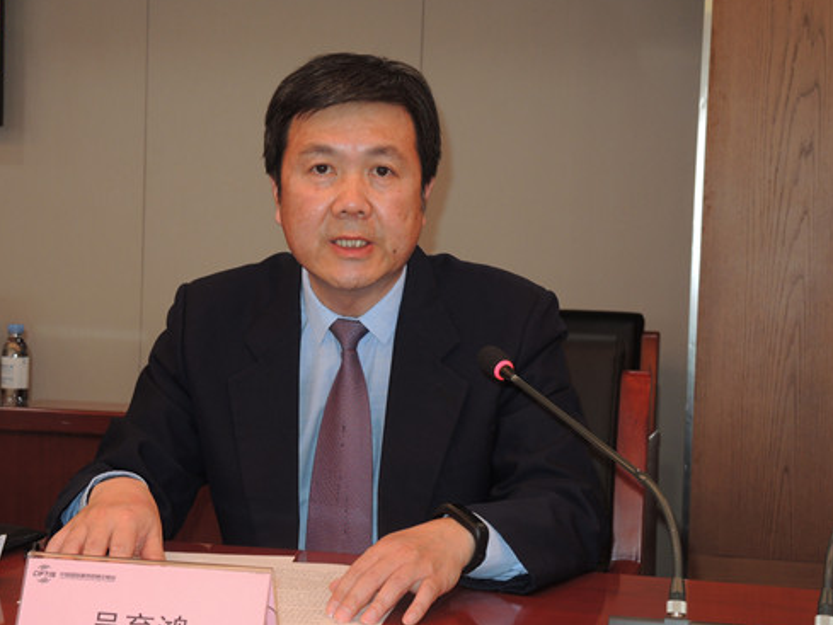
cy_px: 344
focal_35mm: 81
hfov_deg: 24.1
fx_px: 1950
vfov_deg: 18.2
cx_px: 330
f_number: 3.2
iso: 200
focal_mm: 14.1
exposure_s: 1/40
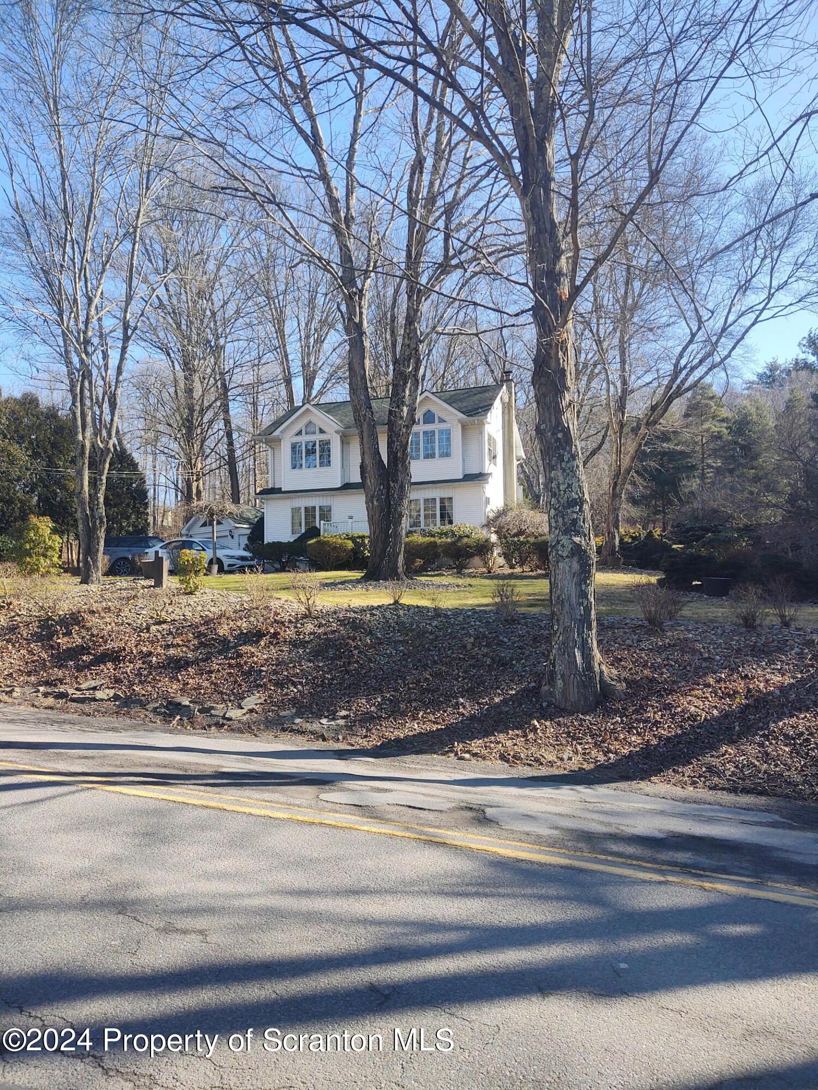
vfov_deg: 65.3
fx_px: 851
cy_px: 545
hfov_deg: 51.4
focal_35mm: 27
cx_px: 409
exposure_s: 1/1608
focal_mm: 4.75
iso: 100
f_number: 1.7
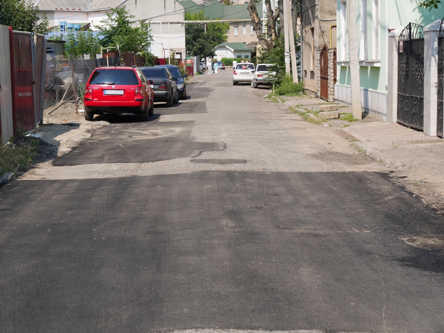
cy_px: 166
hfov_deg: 26.3
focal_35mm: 74
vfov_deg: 19.9
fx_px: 949
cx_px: 222
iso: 200
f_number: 8
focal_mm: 37
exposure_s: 1/400
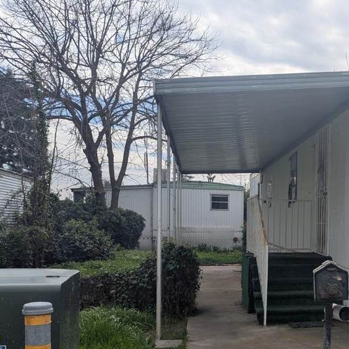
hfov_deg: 32.1
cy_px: 244
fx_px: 548
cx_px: 362
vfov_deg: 34.9
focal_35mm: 48
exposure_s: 1/3236
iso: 47
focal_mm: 6.81
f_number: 1.85
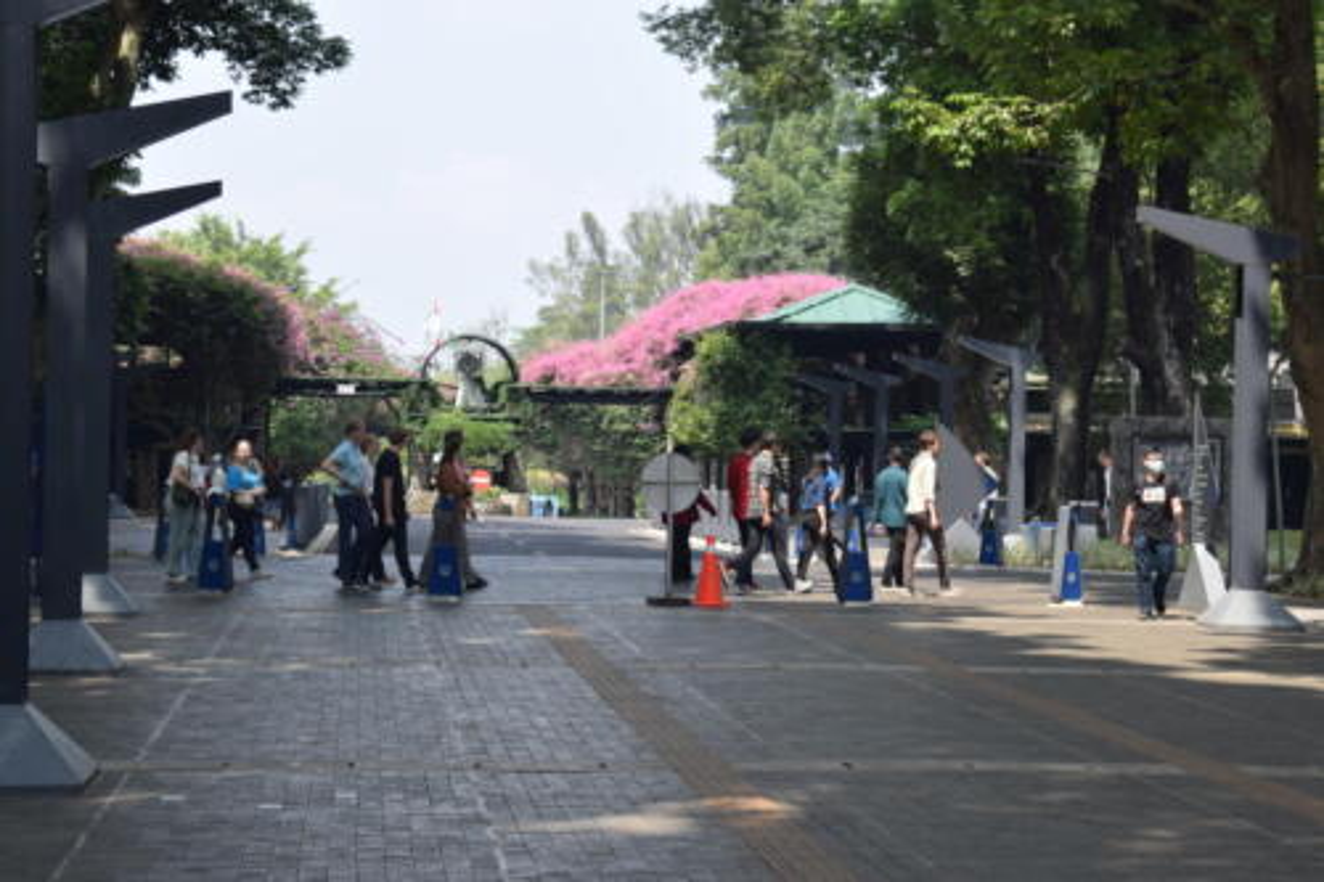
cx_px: 662
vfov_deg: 16.5
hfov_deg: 24.6
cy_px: 441
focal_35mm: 82
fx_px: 3033
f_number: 8
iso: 280
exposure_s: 1/250
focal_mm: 55
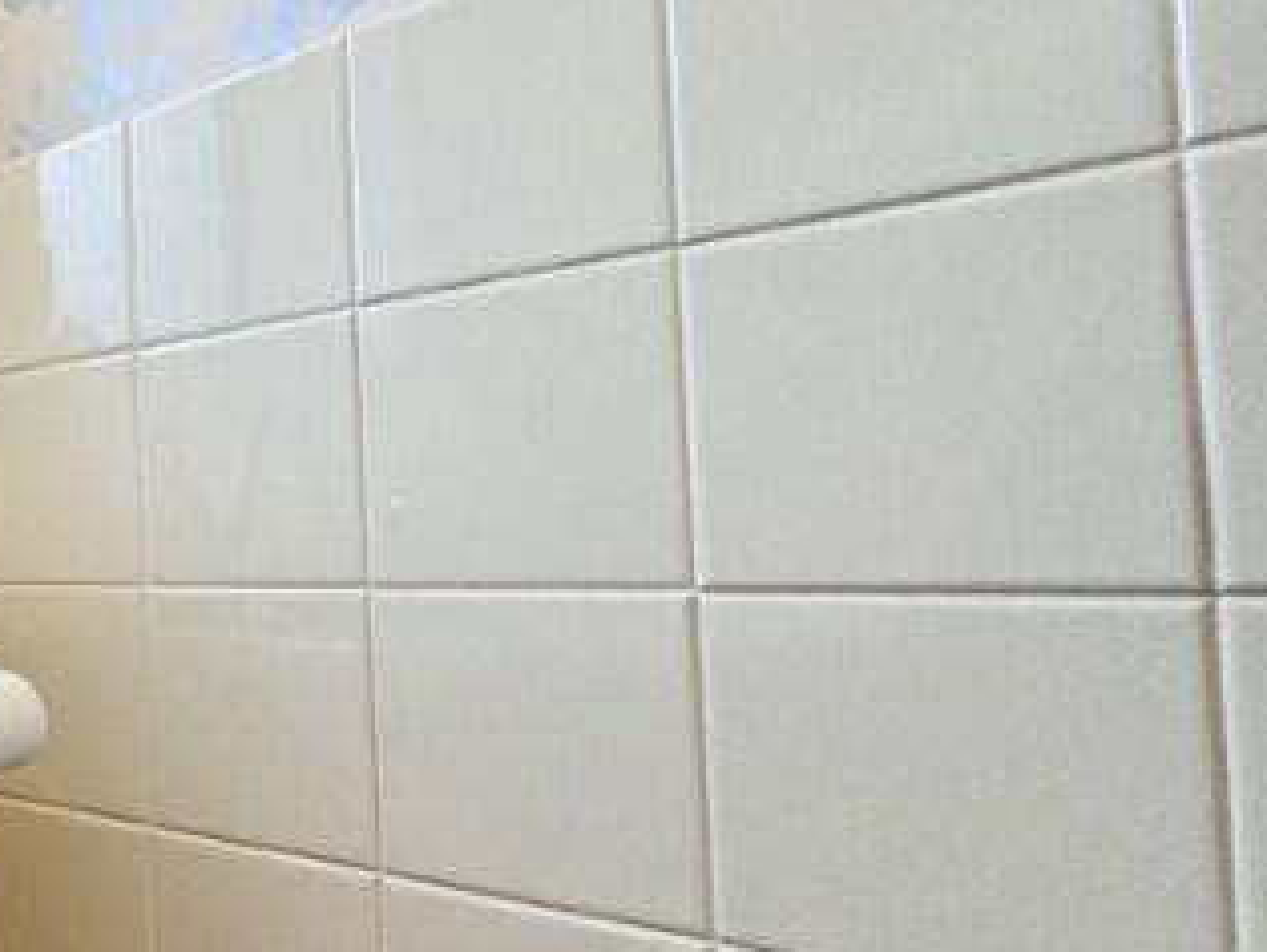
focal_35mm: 38
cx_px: -406
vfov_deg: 37.8
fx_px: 1392
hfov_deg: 34.0
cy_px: 508
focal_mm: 2.22
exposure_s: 1/100
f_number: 2.2
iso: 80
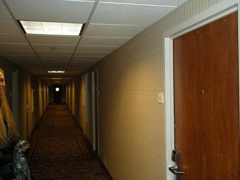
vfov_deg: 37.7
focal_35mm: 38
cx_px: 122
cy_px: 91
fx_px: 263
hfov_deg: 49.0
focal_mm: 7.9
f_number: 2.8
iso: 129
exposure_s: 1/30
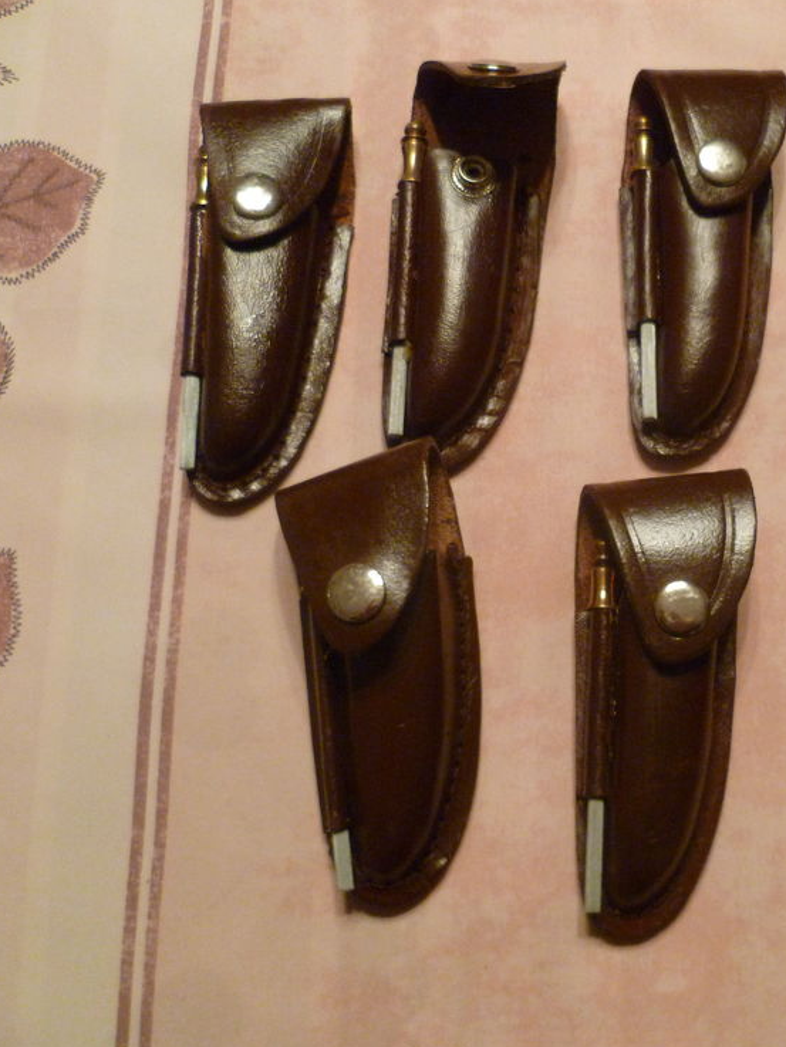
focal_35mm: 38
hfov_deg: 36.9
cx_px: 580
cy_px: 528
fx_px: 1150
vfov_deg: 49.0
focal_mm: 5
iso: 320
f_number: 2.8
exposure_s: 1/30
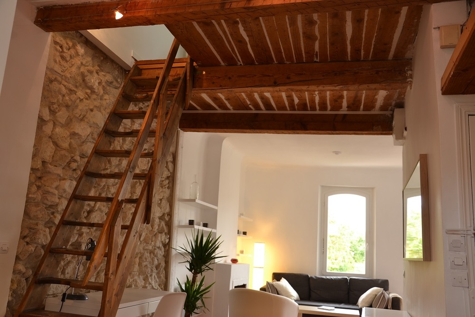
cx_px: 238
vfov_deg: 40.0
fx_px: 435
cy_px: 158
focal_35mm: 33
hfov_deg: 57.2
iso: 100
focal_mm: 22
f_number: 3.8
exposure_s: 1/8
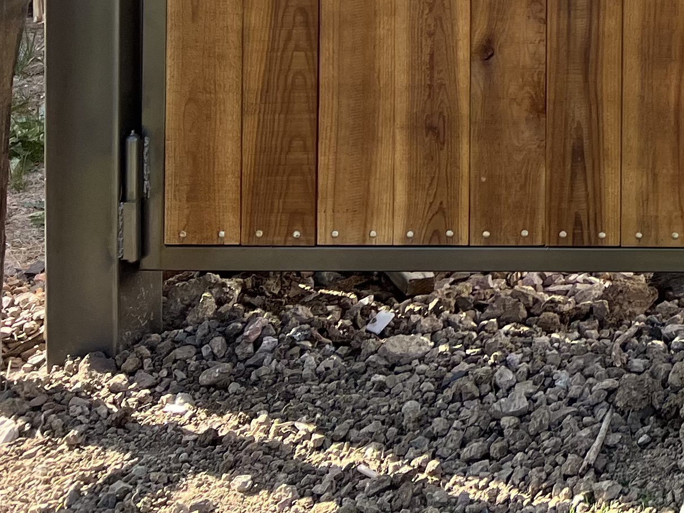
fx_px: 1719
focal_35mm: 87
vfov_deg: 15.3
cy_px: -330
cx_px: 1134
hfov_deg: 18.7
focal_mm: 5.7
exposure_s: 1/1575
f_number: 1.5
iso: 50
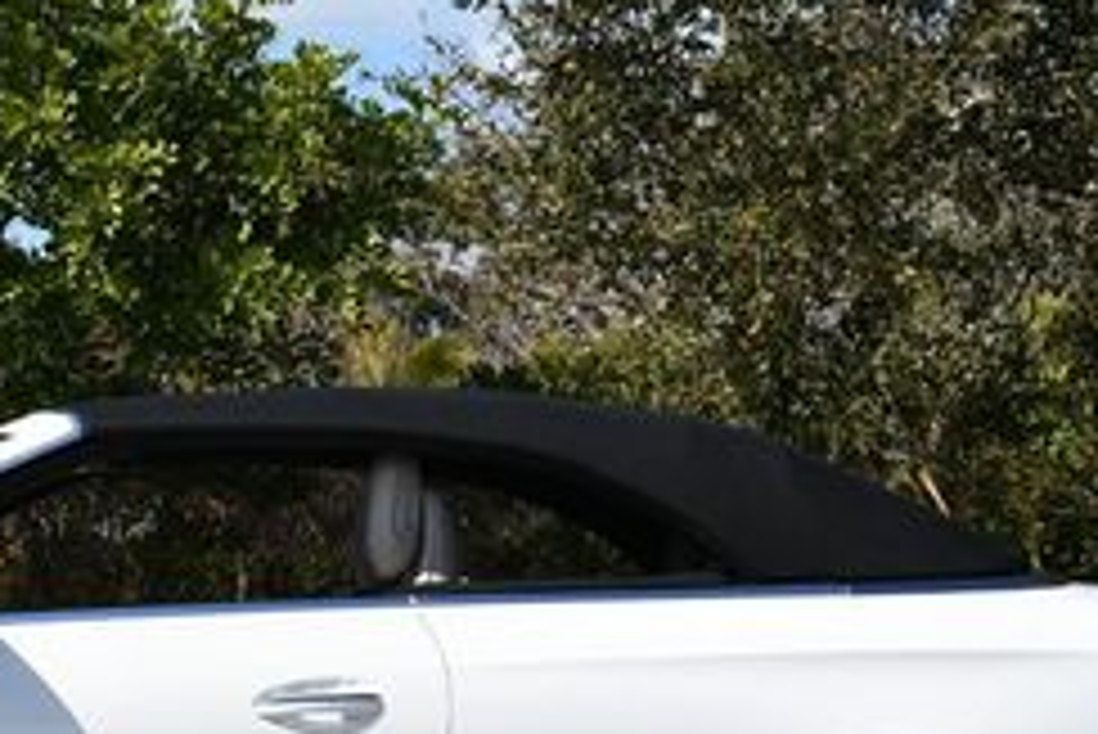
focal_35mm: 147
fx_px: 4486
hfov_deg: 13.8
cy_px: 378
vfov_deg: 9.3
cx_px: 144
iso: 100
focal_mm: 28
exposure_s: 1/320
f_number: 9
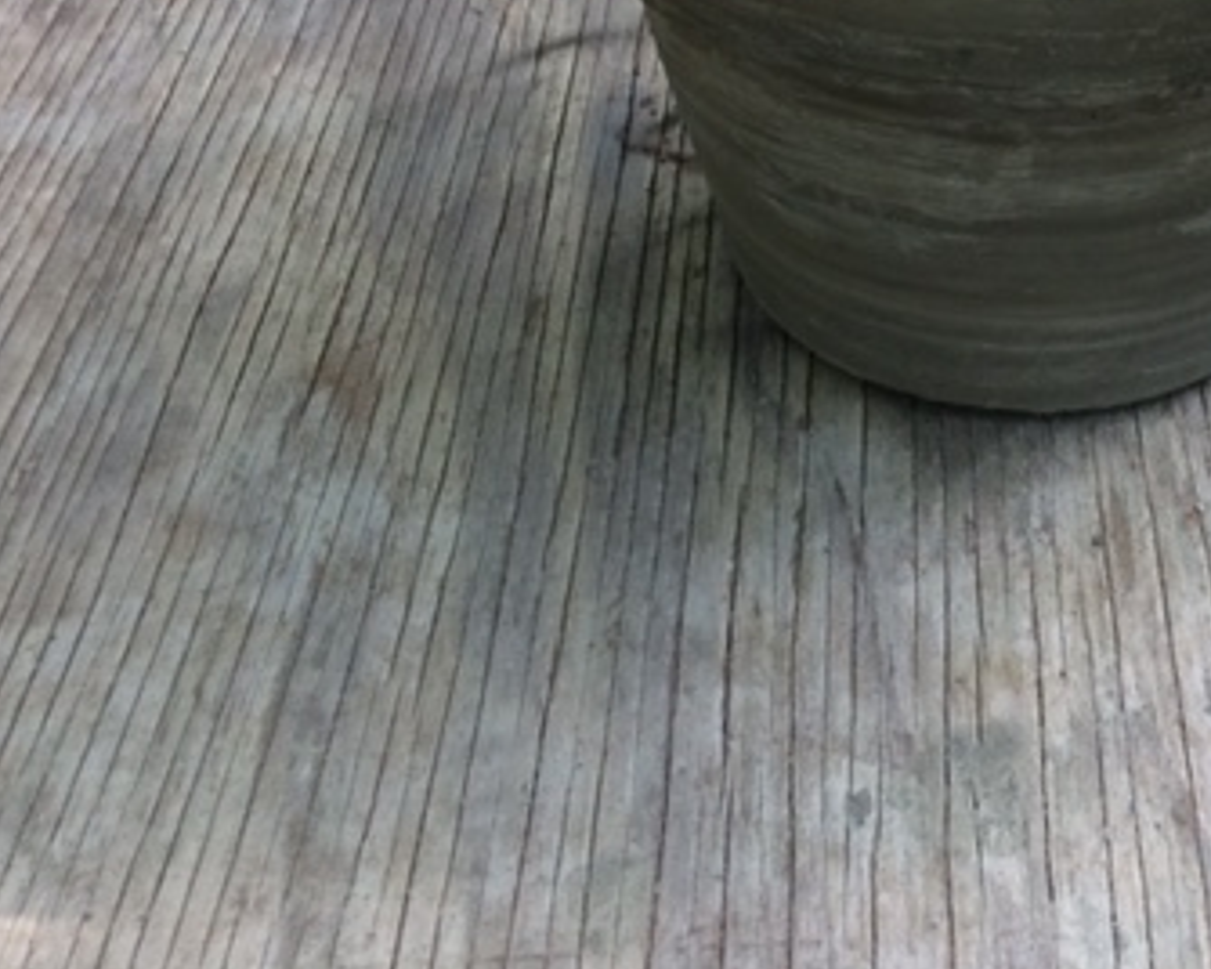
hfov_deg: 33.1
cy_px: 119
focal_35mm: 54
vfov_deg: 27.2
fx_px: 1935
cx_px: 1070
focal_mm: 4.15
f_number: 2.2
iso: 64
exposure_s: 1/120
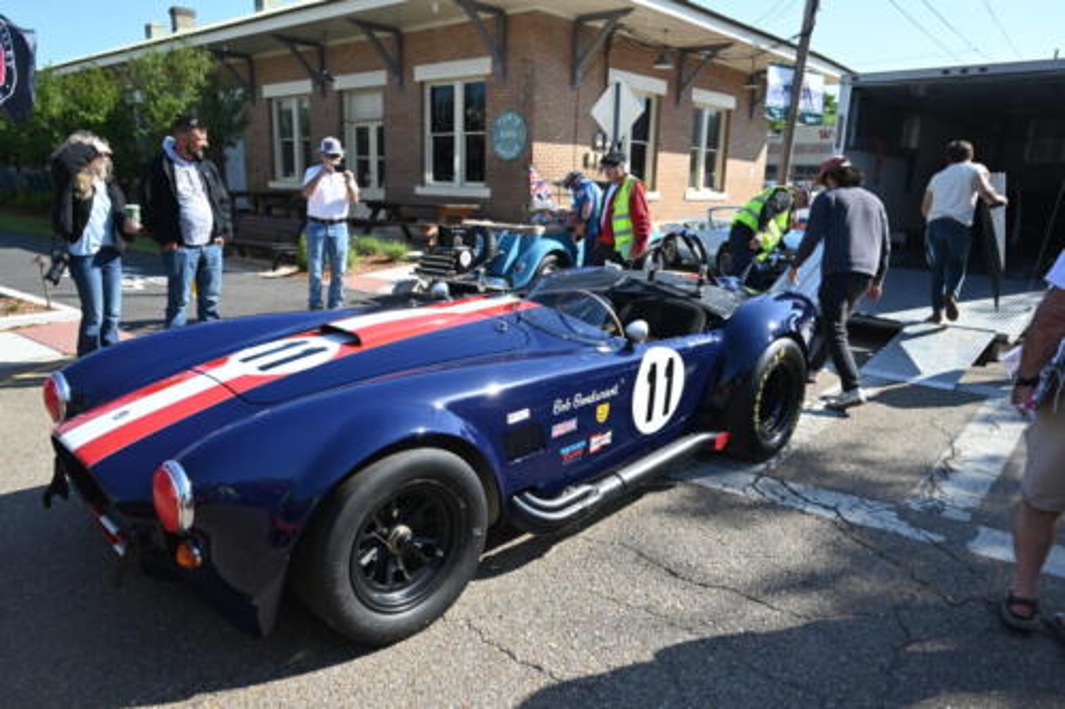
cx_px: 532
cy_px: 354
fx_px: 710
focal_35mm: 24
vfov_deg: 53.1
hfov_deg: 73.8
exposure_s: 1/250
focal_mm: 24
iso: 110
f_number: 5.6
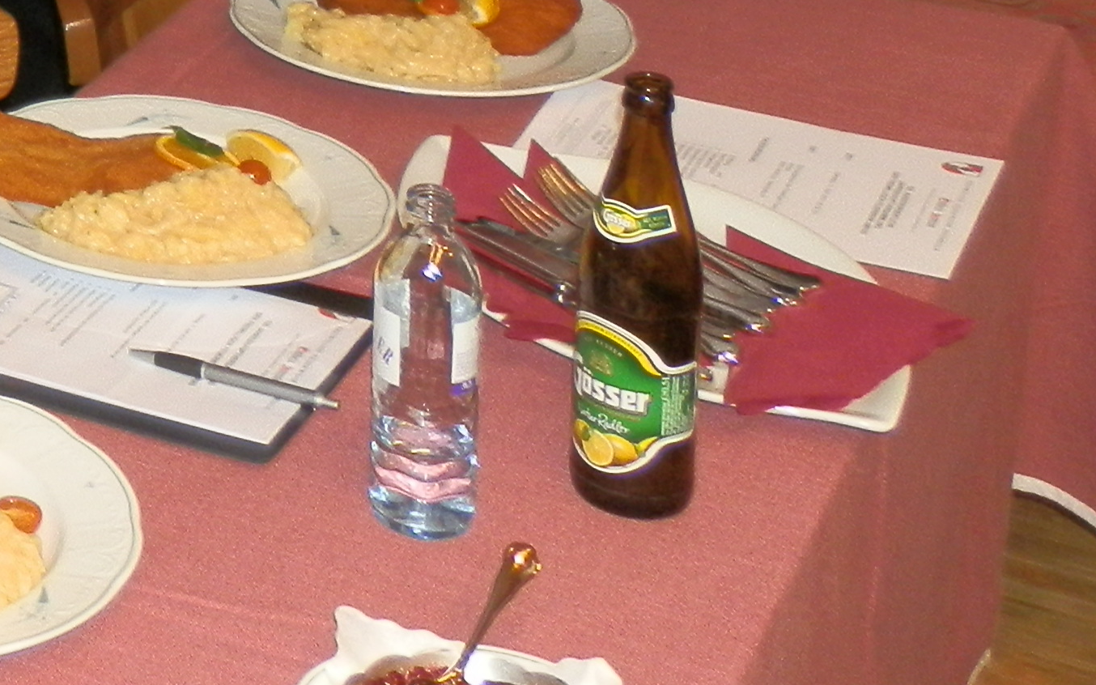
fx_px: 2808
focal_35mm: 94
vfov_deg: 12.7
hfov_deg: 18.9
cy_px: -525
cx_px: -635
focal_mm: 5
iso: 125
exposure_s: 1/30
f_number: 3.1
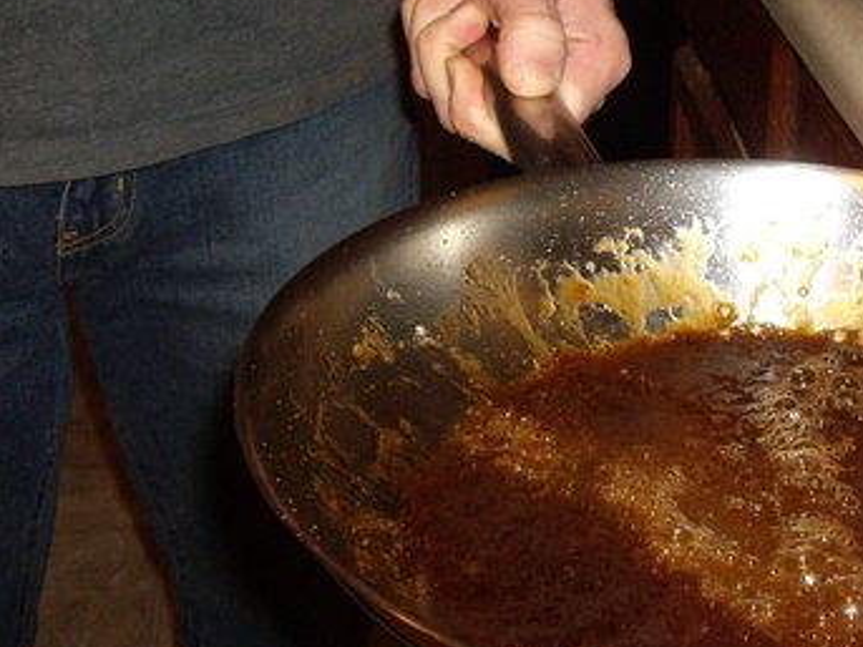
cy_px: 181
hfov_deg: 27.2
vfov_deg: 20.6
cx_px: 599
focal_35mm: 71
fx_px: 1769
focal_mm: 6.2
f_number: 2.7
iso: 200
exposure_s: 1/40
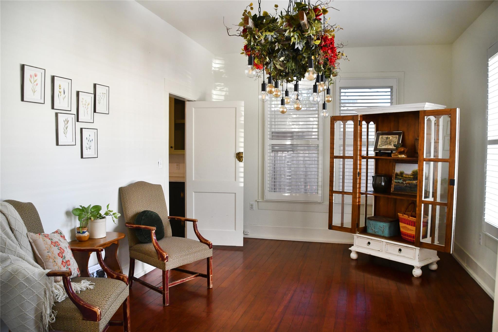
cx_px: 249
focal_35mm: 27
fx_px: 373
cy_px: 166
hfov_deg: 67.4
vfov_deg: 47.9
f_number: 3.5
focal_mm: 18
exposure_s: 1/160
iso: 800
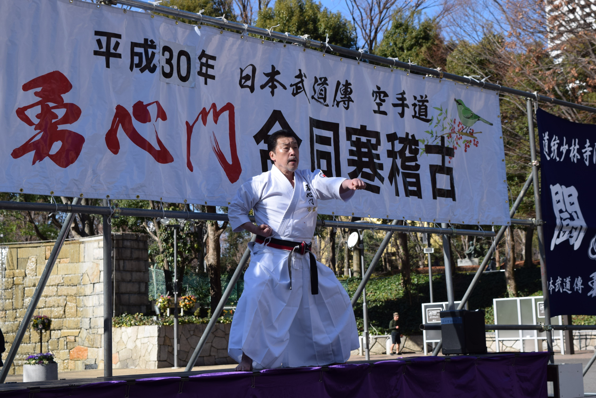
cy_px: 199
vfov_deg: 21.6
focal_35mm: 63
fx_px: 1043
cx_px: 298
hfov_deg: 31.9
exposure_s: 1/320
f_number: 9
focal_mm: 42
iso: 200
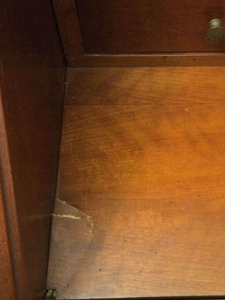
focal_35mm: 51
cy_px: 183
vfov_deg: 37.3
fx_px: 442
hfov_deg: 28.3
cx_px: 161
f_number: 2.4
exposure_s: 1/17
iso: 640
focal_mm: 3.3
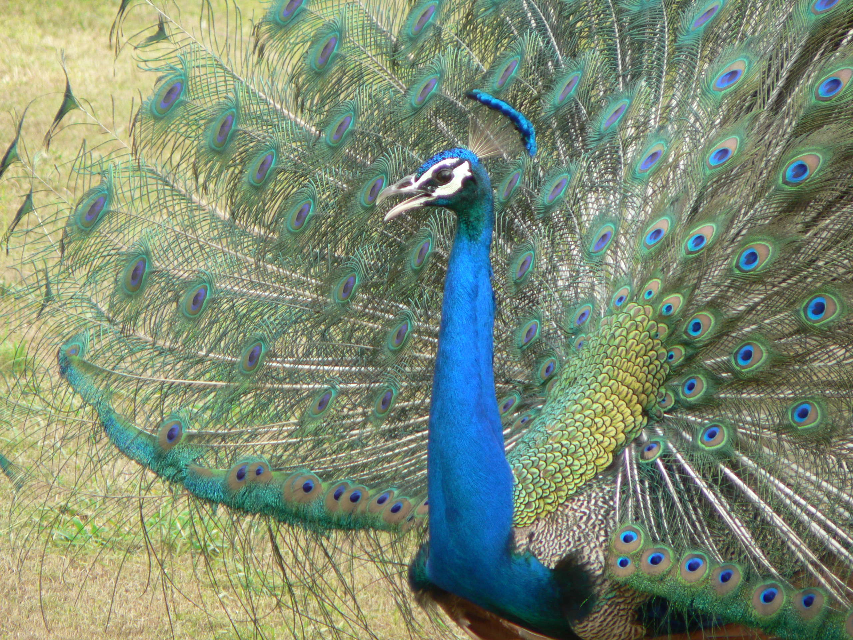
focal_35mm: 432
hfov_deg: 4.6
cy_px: 320
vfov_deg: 3.4
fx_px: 10645
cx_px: 426
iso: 80
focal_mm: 72
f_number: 3.3
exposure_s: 1/60
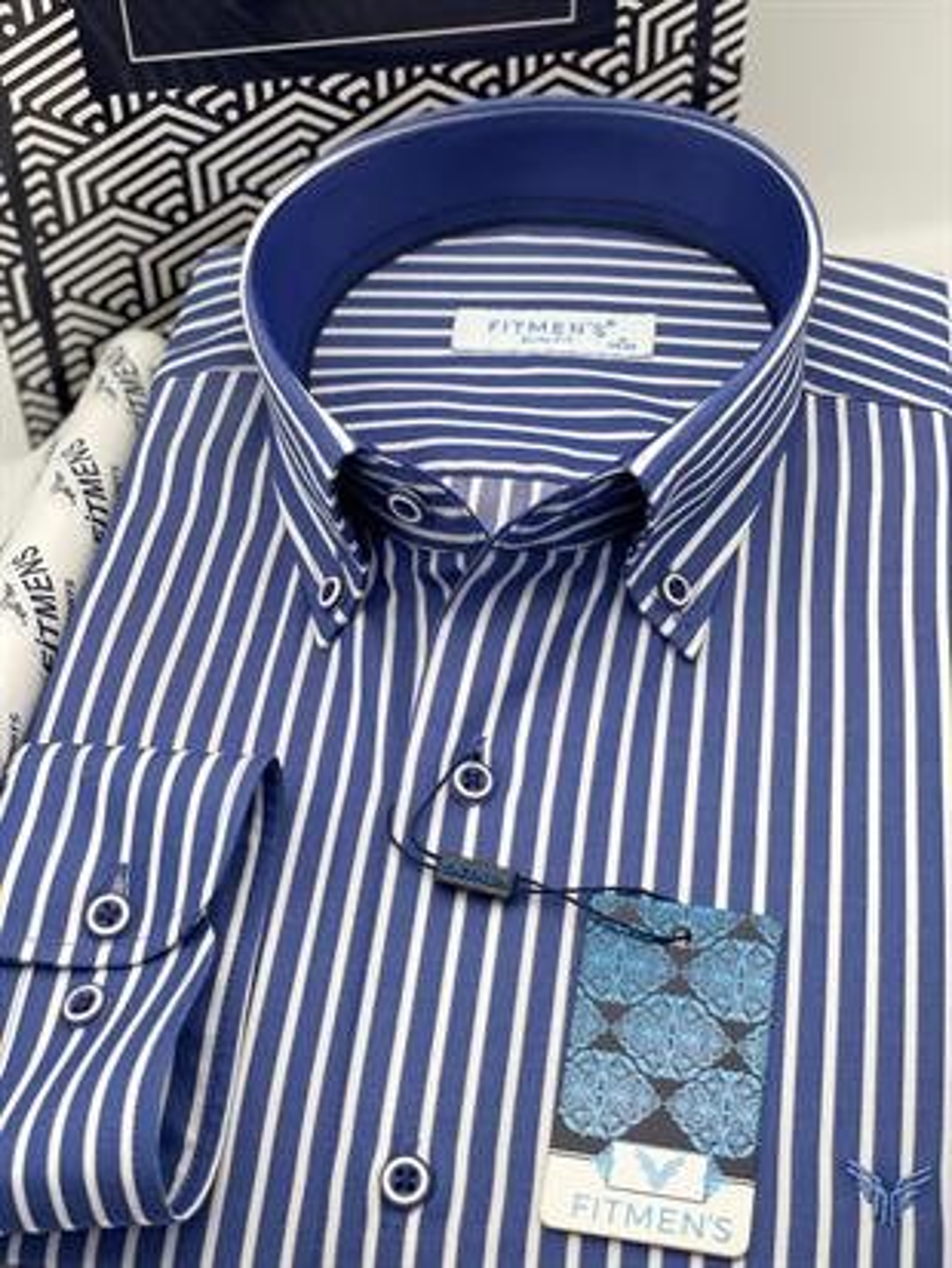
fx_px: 1906
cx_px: 476
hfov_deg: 28.0
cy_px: 634
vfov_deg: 36.8
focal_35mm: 52
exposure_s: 1/122
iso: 40
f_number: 2
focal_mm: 6
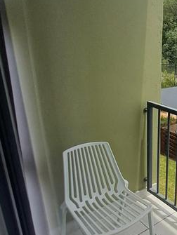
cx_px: 205
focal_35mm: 31
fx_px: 211
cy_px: 127
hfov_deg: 36.6
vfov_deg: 58.2
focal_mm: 1.42
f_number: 2.2
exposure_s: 1/1980
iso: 40
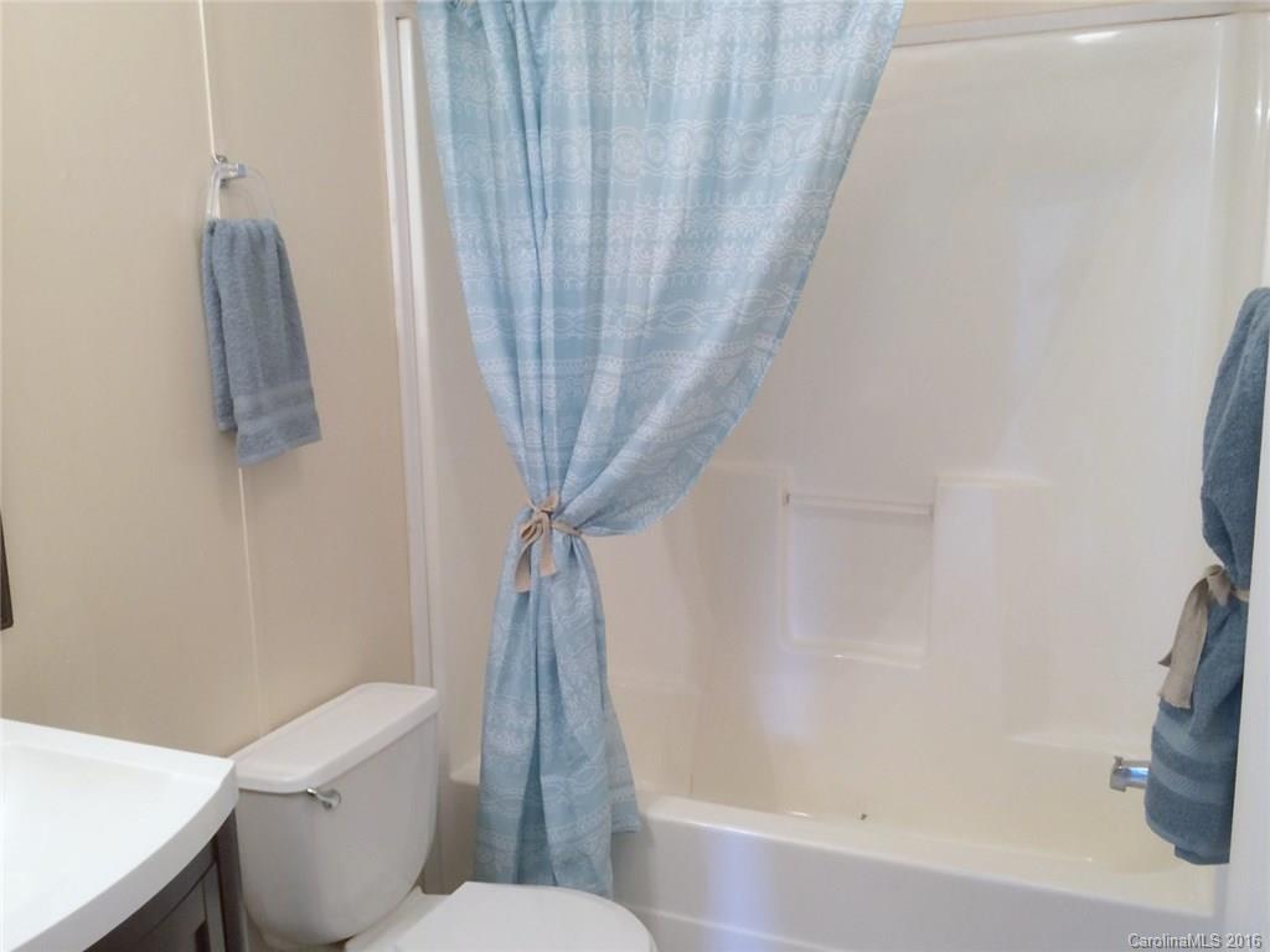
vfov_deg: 48.2
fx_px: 1064
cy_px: 476
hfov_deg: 61.7
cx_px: 635
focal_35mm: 29
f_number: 2.2
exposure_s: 1/30
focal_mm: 4.15
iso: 100
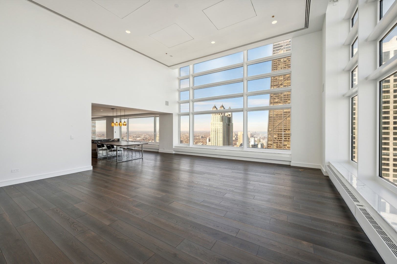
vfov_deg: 81.1
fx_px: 154
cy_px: 132
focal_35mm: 14
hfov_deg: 104.3
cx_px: 198
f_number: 8
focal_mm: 14
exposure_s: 1/250
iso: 400
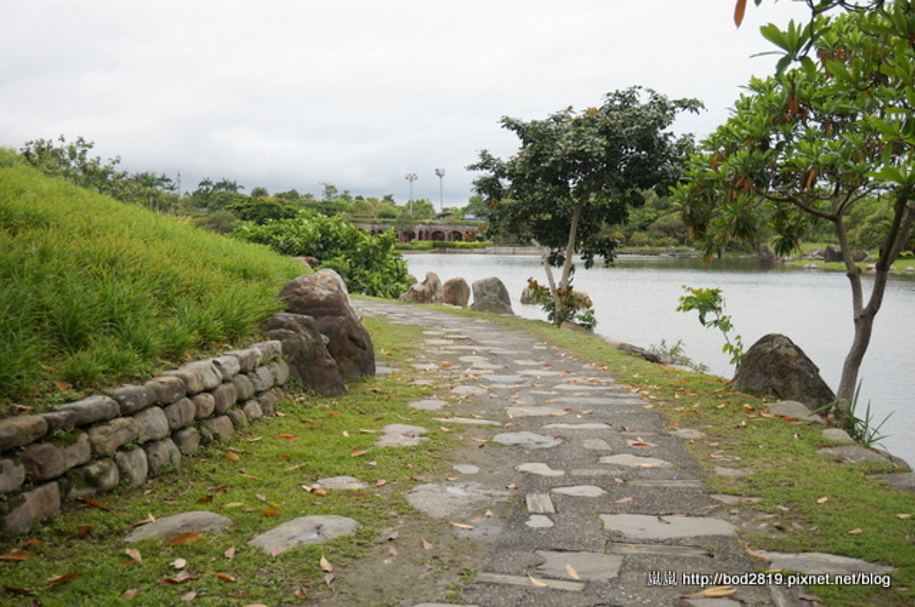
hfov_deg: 46.5
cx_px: 458
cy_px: 304
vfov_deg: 31.8
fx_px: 1066
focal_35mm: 42
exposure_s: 1/160
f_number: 4.5
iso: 400
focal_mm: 28
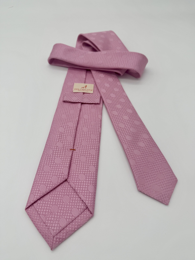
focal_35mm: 24
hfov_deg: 56.8
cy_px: 130
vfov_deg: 71.6
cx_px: 98
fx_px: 180
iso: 80
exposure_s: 1/1855
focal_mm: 6.76
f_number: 1.78
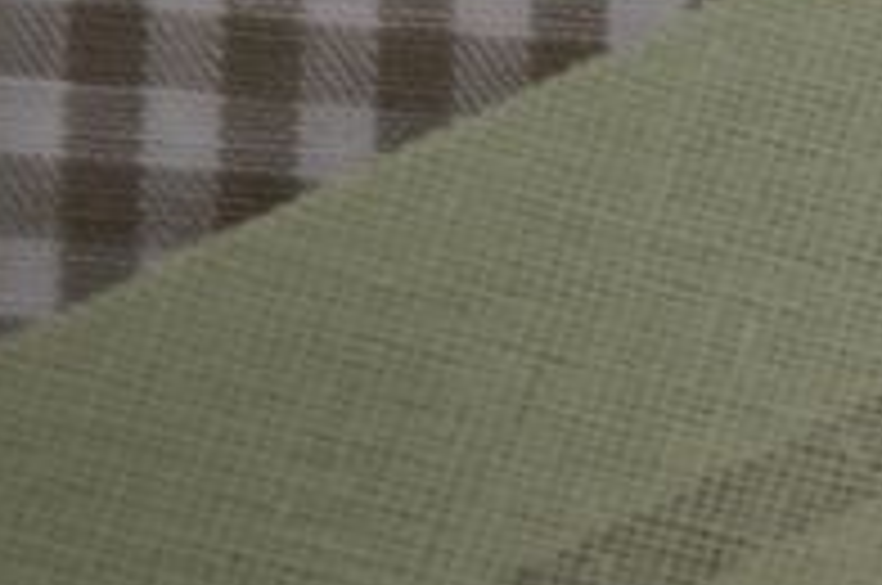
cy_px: 268
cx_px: 1458
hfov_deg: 7.3
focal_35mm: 276
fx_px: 6752
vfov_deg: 5.0
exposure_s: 1/25
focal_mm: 45
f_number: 5.3
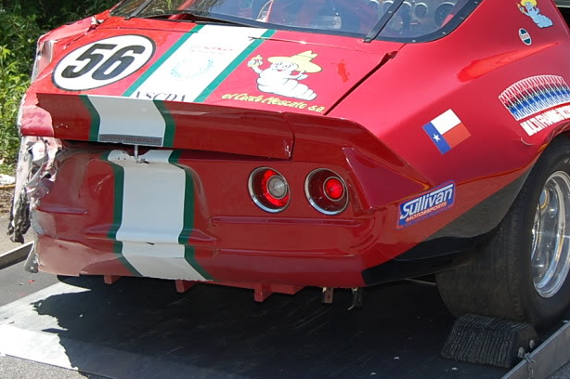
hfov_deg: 21.4
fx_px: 1503
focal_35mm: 95
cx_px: 355
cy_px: 120
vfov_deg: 14.3
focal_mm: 38
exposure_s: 1/500
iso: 200
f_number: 5.6
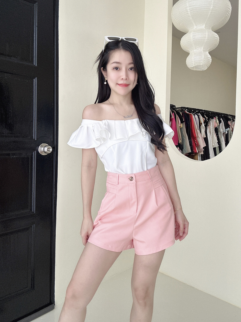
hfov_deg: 58.9
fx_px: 214
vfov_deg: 73.9
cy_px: 161
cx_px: 120
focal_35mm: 23
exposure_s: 1/64
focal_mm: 2.69
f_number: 1.9
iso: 80
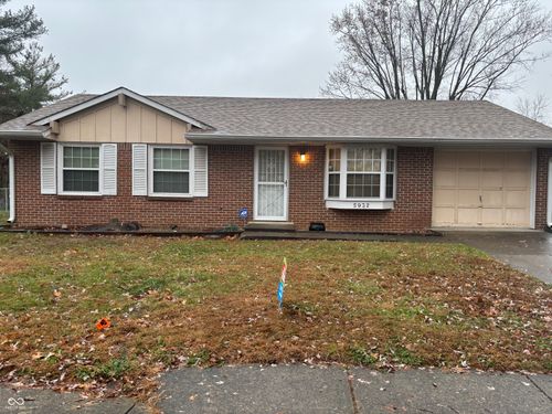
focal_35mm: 26
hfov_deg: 67.3
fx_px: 415
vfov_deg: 53.1
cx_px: 276
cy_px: 207
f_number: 1.6
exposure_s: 1/121
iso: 50
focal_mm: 5.96
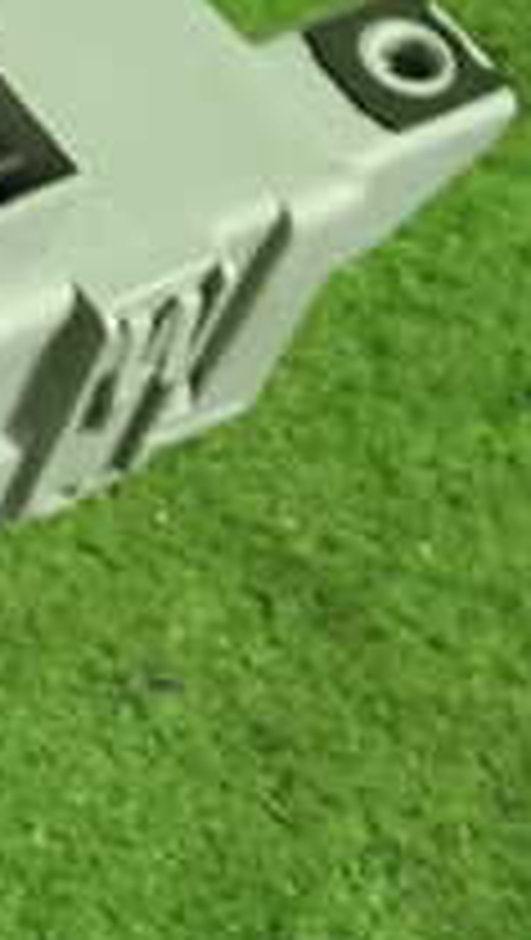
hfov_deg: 11.0
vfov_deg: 21.3
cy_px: 324
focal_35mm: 100
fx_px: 2496
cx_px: -554
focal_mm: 5.79
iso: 320
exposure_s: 1/30
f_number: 2.4
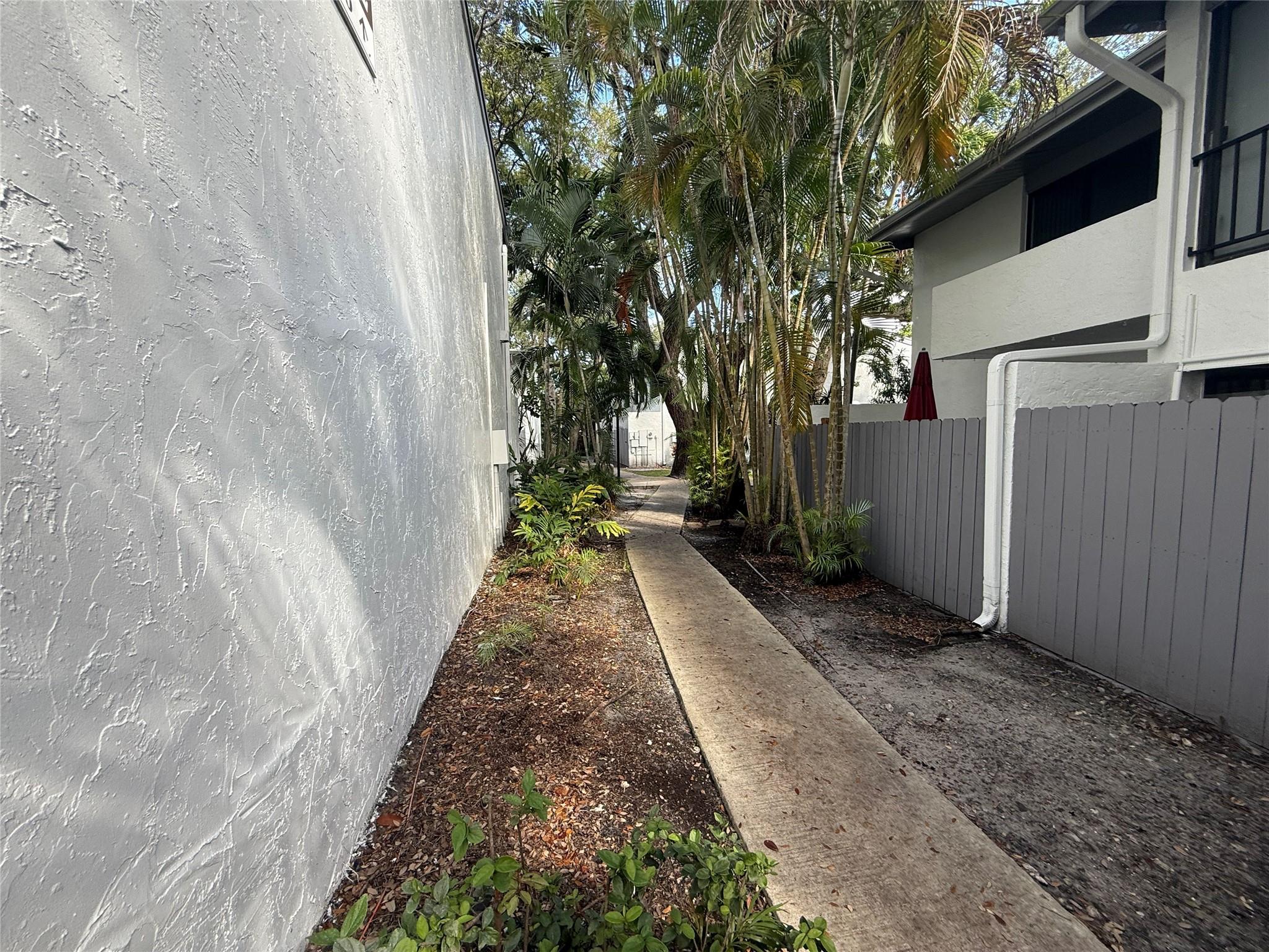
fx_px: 513
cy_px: 476
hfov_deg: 102.1
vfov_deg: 85.7
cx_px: 634
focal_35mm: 14
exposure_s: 1/142
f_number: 2.2
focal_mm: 2.22
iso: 50
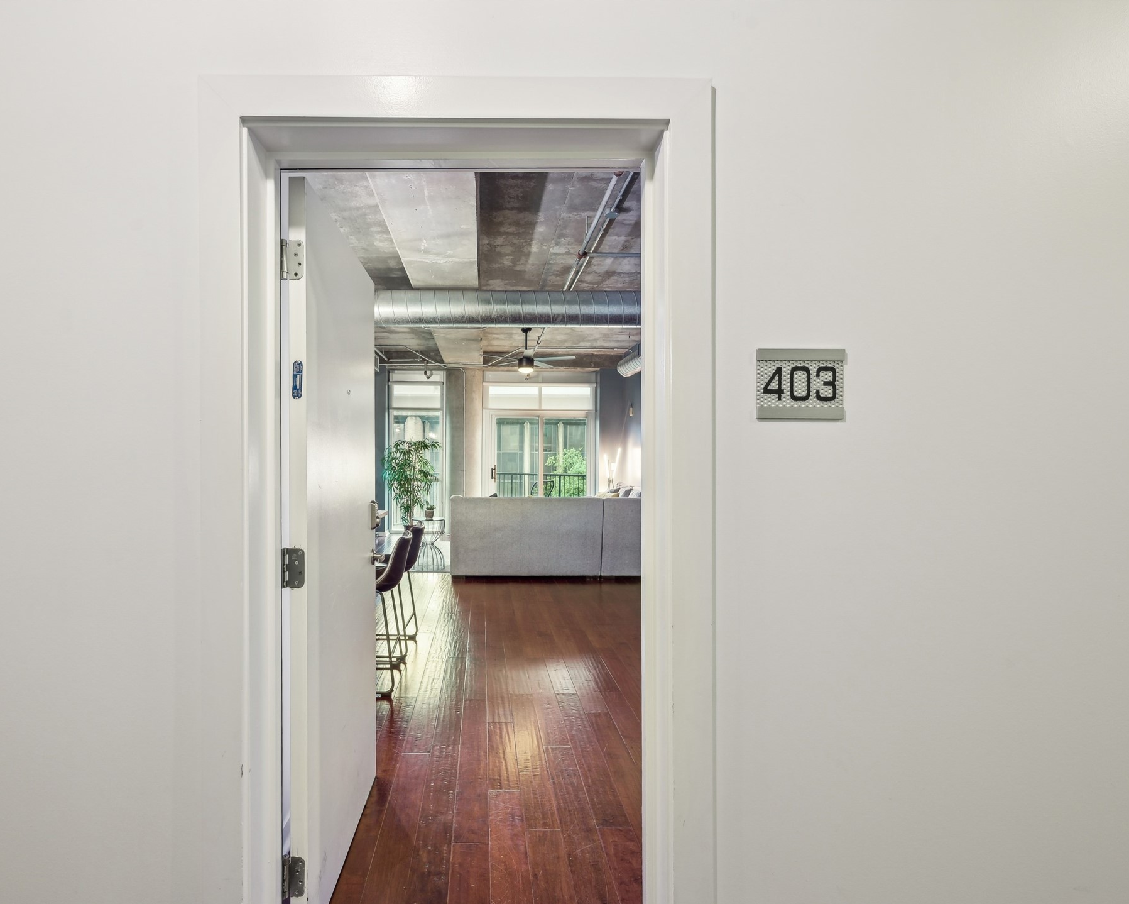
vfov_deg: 75.2
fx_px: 587
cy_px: 452
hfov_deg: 87.1
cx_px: 477
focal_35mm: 18
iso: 400
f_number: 8
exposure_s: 1/2.5
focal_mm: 15.5
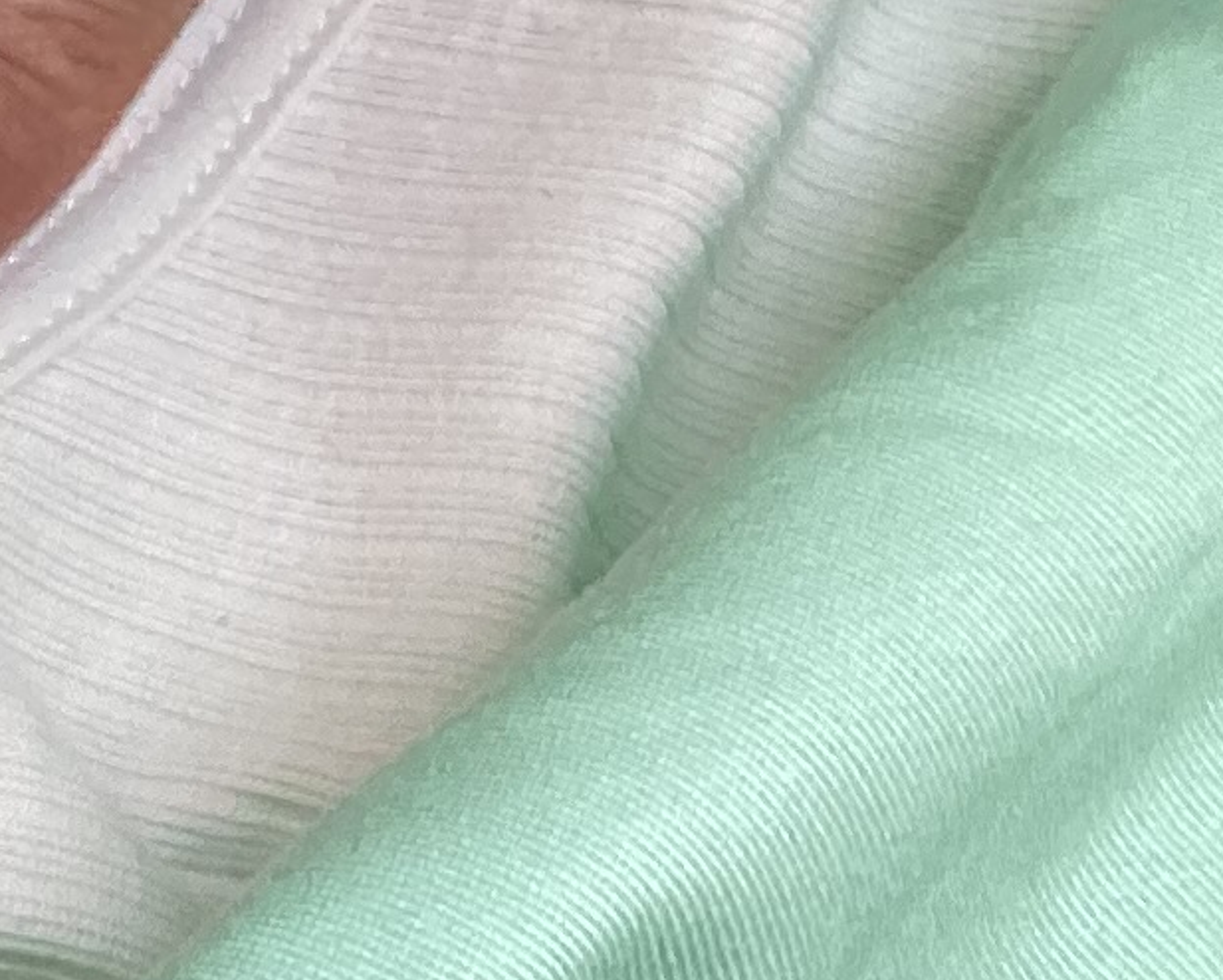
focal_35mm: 160
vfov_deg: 9.6
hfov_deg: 10.3
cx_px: -1826
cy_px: -34
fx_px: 5793
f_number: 2.4
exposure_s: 1/60
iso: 125
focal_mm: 3.3
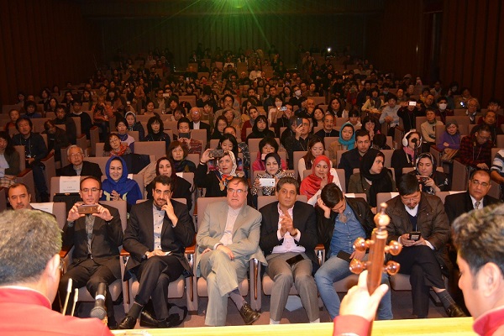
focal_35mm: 36
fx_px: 504
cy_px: 168
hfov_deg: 53.1
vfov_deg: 36.9
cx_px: 252
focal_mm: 24
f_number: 4
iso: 3200
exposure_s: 1/60
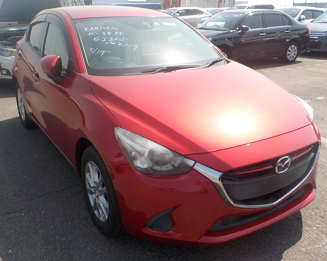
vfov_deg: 45.8
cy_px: 129
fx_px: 310
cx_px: 169
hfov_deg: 55.7
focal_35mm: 32
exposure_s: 1/800
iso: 125
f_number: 3.3
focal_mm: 4.1
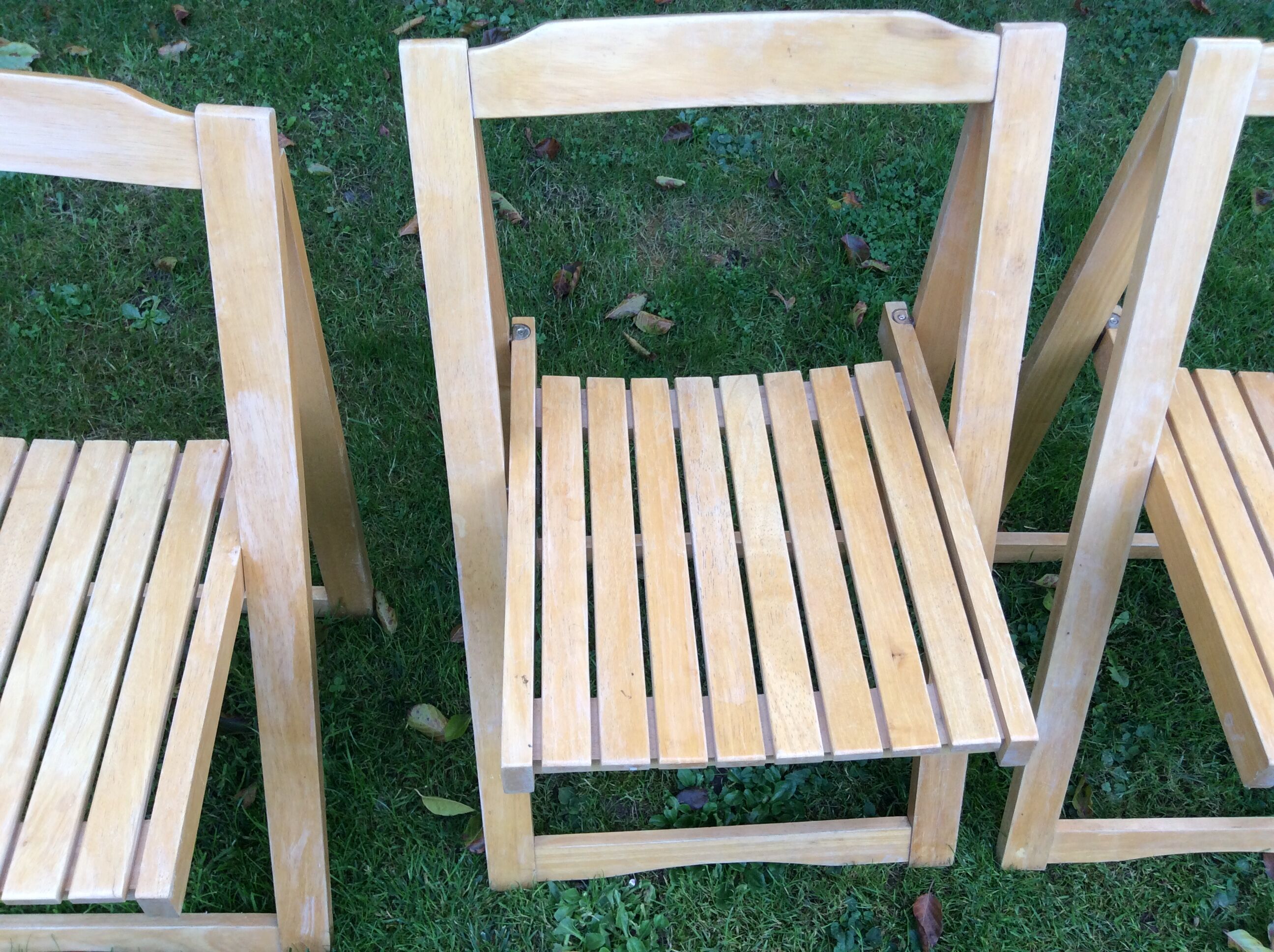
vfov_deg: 44.1
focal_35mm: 32
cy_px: 476
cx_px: 637
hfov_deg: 56.9
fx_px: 1176
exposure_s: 1/100
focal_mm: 3.3
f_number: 2.4
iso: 40
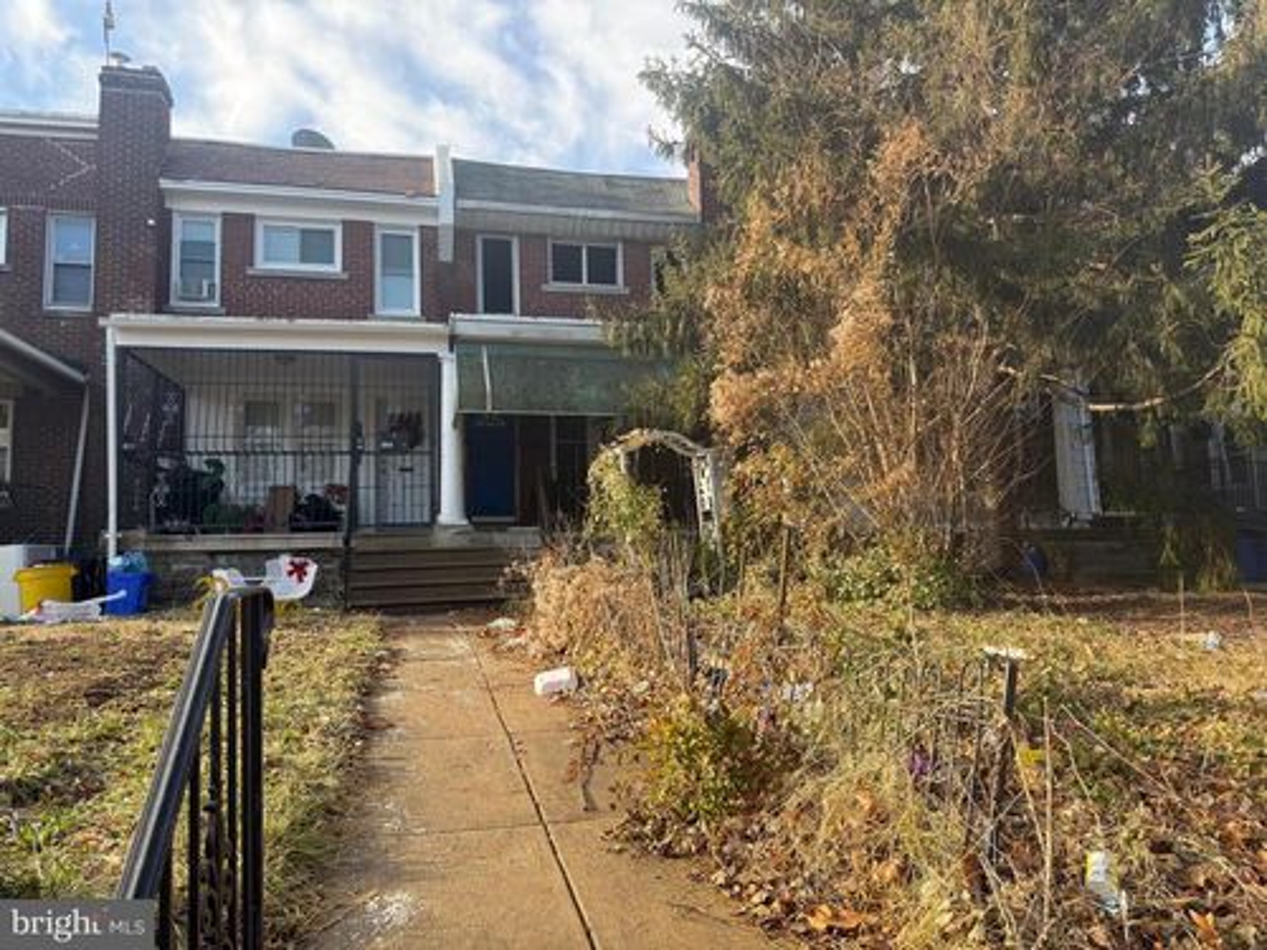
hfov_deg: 71.6
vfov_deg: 56.8
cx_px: 634
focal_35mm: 24
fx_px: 878
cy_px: 475
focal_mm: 6.76
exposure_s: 1/1018
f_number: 1.78
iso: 100
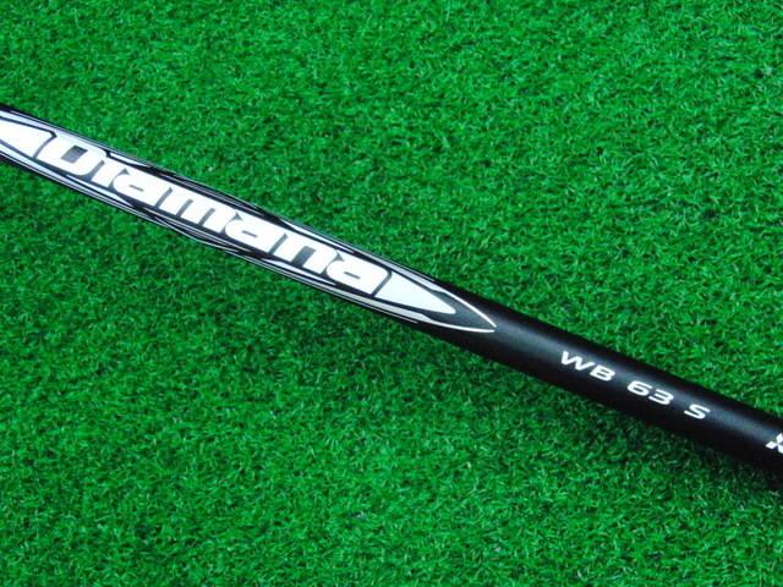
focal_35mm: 43
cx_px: 392
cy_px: 294
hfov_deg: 43.9
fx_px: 973
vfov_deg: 33.6
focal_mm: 7.54
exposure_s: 1/200
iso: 3200
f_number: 3.7
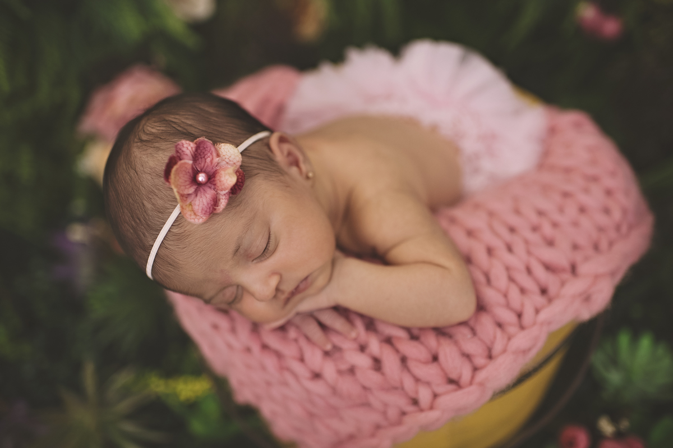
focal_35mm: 35
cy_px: 224
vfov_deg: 37.8
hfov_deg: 54.5
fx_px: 654
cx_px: 336
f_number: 2
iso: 400
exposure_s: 1/200
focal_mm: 35
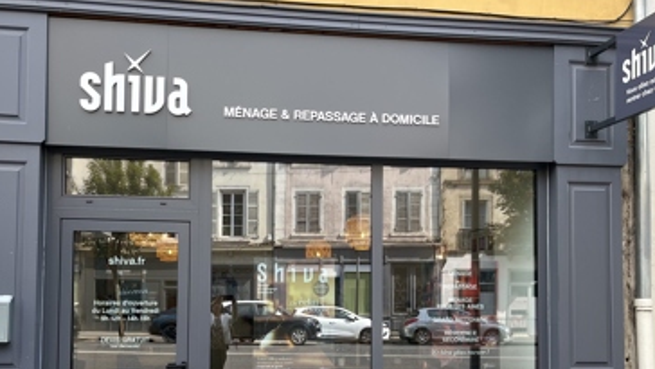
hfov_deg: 56.5
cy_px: 270
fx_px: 608
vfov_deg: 33.2
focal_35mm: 35
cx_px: 299
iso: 50
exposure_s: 1/376
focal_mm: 5.1
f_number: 1.6
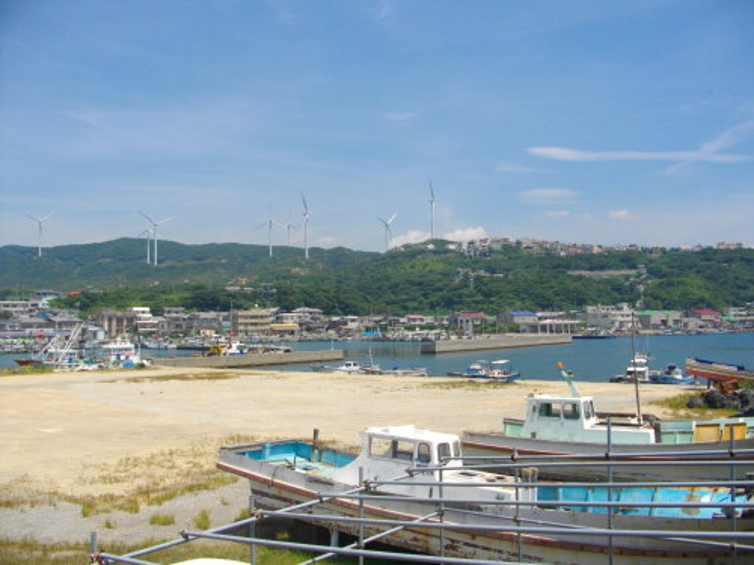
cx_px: 377
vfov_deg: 45.4
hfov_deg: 58.4
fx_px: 675
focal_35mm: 31
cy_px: 282
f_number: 8.8
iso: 100
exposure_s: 1/200
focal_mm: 5.7
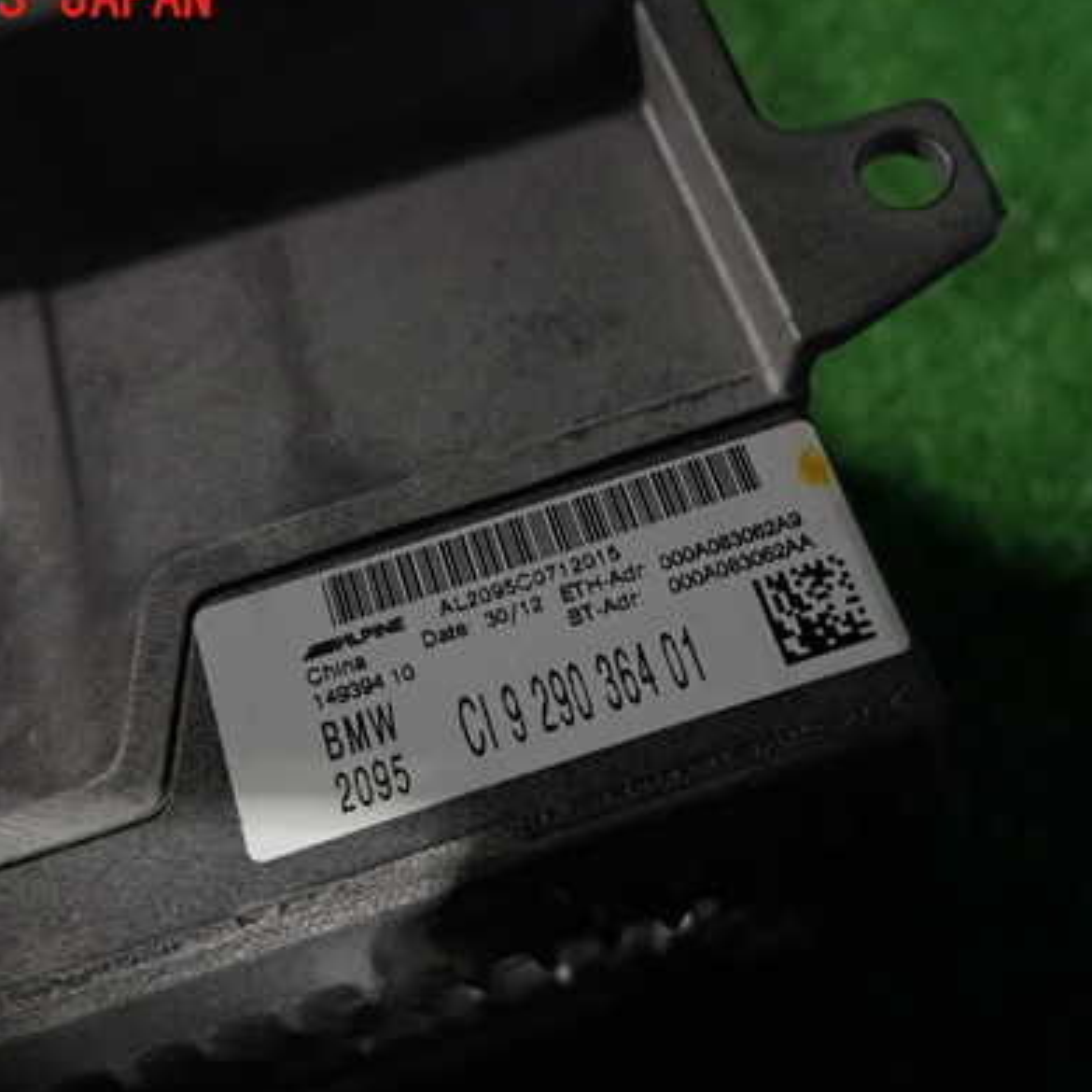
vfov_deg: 48.4
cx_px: 543
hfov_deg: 48.5
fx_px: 1213
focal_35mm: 34
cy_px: 594
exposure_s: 1/30
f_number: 2
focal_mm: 4.5
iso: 200
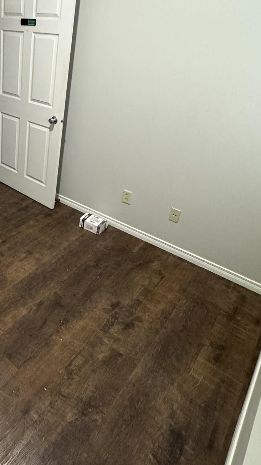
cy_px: 176
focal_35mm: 27
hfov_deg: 38.4
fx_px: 332
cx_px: 3
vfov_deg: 68.8
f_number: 2.2
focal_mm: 2.22
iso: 800
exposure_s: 1/60
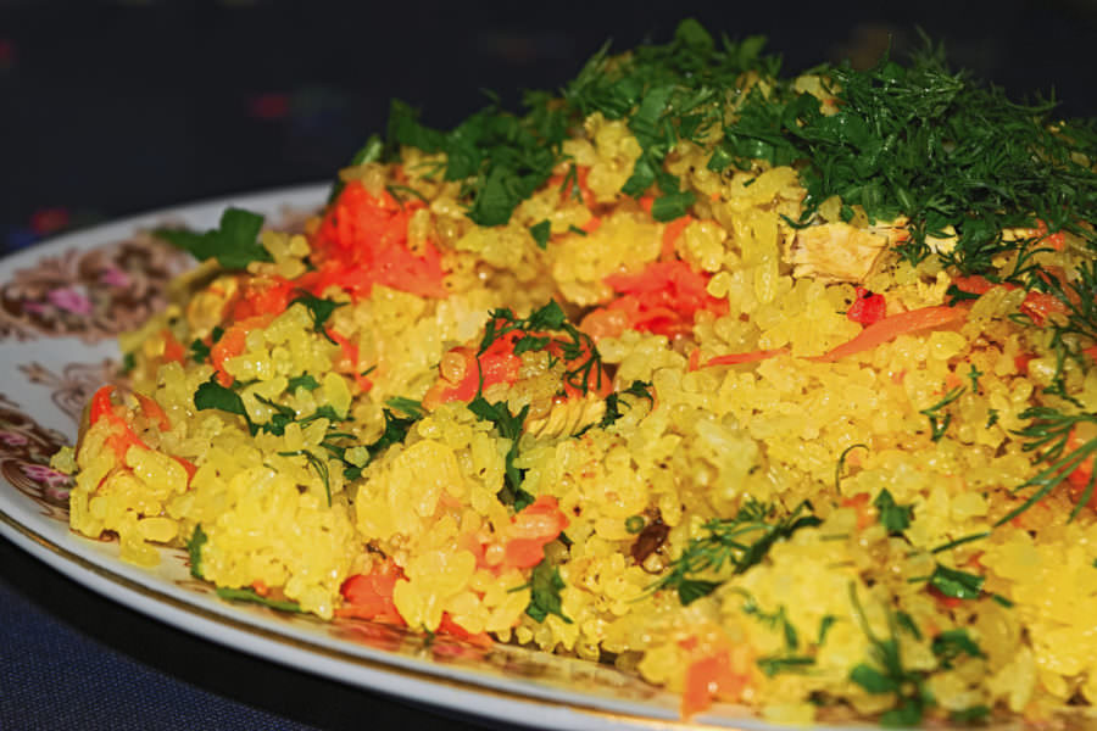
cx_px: 548
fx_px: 2514
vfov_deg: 16.6
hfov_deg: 24.6
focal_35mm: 82
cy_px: 366
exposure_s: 1/100
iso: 200
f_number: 5.6
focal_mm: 55
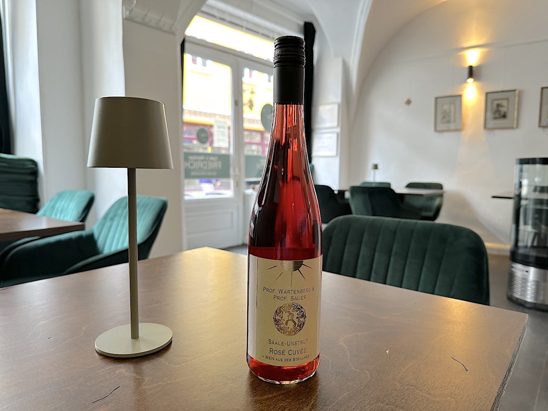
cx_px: 274
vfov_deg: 56.8
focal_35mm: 24
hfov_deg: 71.6
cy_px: 206
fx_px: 380
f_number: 1.78
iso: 320
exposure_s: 1/60
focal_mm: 6.86
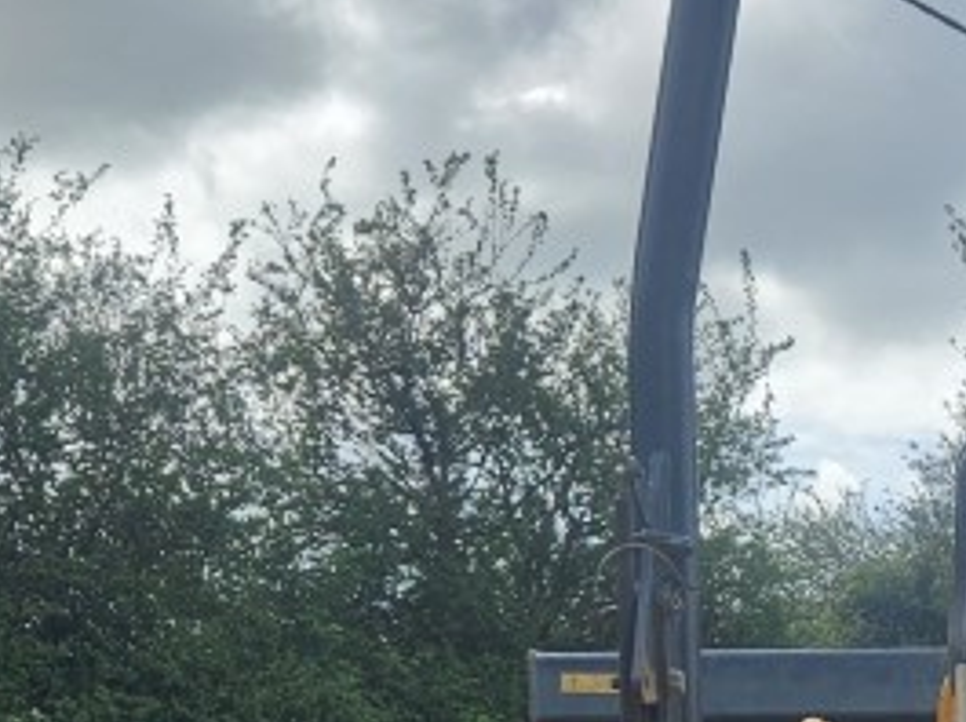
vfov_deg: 15.8
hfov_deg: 20.5
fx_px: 2480
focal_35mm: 89
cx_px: 1177
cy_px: 901
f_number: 1.8
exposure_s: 1/1235
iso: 25
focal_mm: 5.4
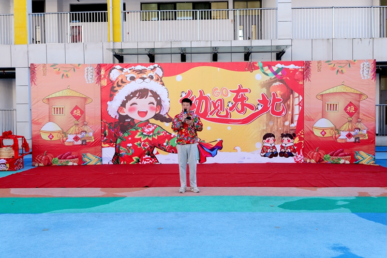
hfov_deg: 50.7
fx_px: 408
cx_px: 194
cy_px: 129
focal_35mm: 38
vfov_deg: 35.0
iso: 640
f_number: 6.3
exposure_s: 1/640
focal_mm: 38
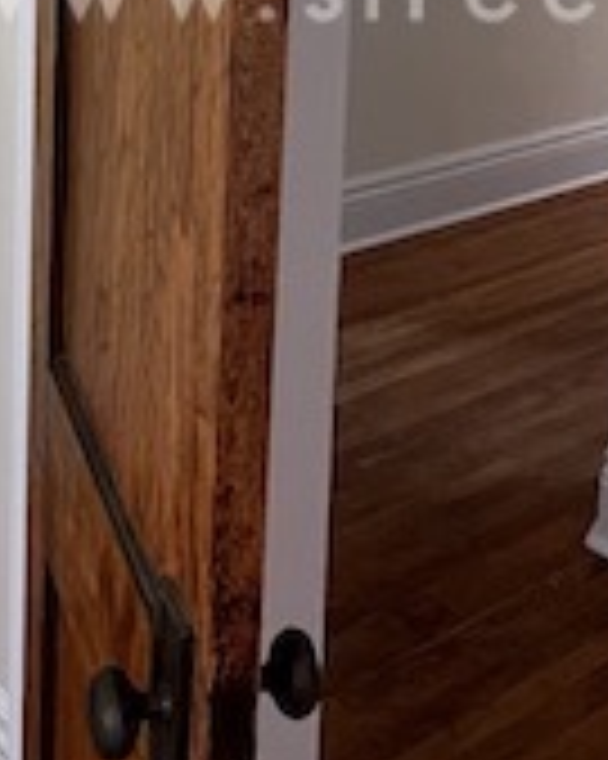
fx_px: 1351
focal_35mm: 60
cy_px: -90
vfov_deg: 28.4
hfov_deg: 25.3
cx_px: 378
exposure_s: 1/60
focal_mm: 1.57
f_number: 1.8
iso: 125
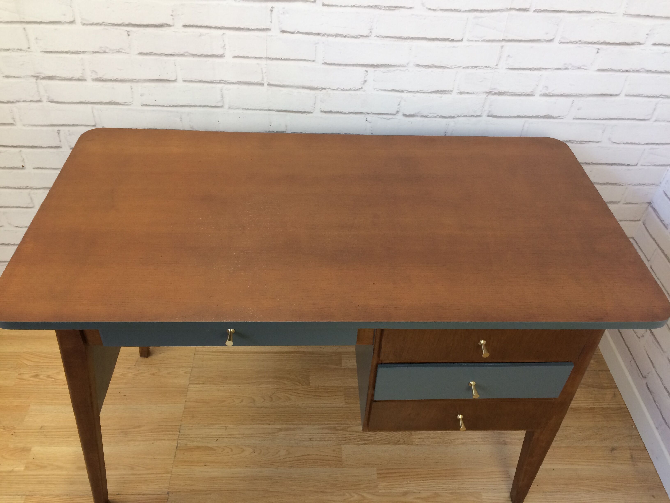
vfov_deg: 48.2
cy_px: 252
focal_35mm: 29
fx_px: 561
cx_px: 335
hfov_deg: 61.7
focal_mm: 4.15
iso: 50
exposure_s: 1/33
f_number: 2.2
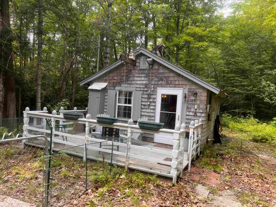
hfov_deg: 67.3
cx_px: 138
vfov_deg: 53.1
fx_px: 207
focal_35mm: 26
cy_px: 104
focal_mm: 5.7
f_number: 1.5
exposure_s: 1/250
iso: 40
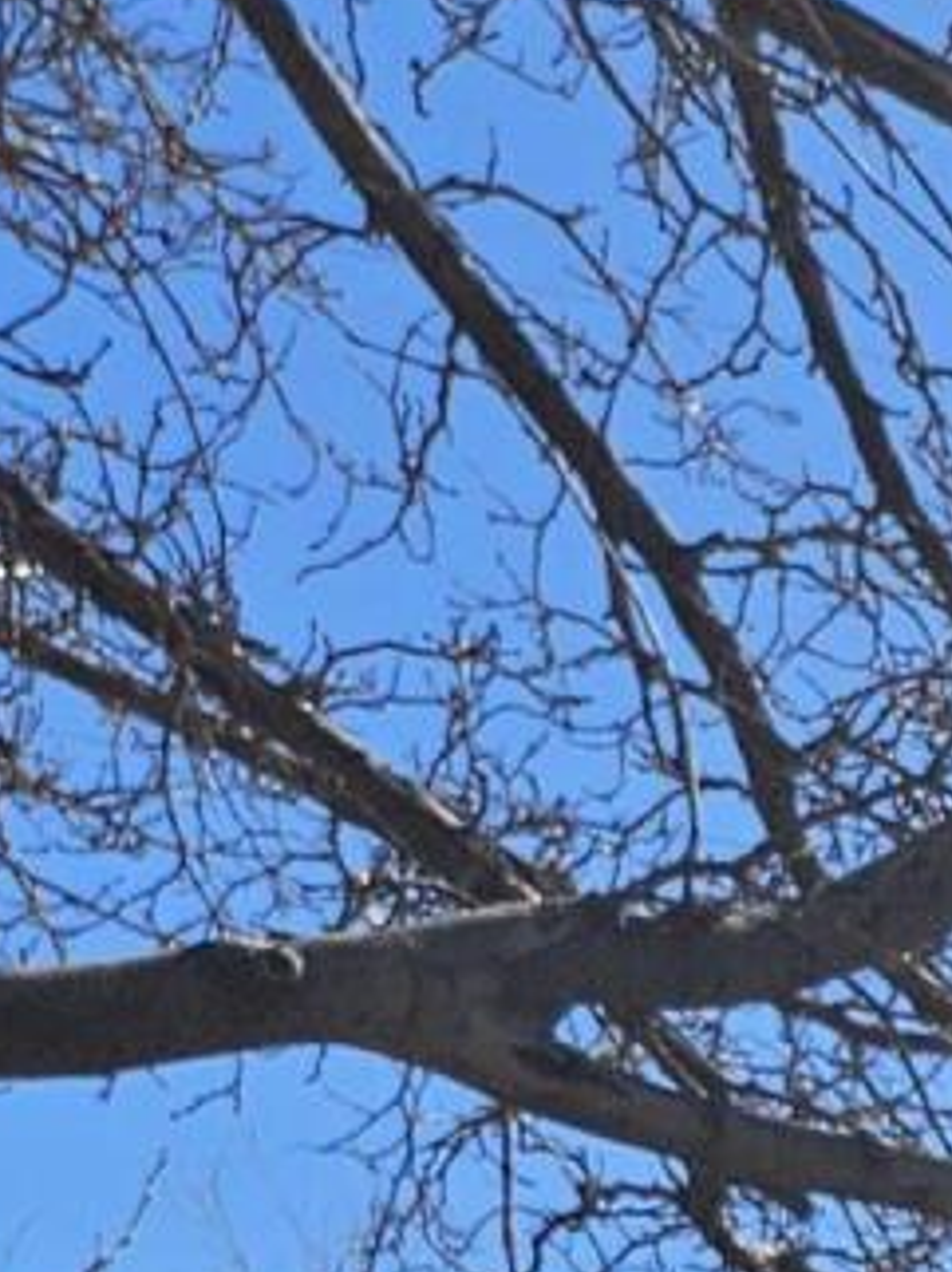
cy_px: 3508
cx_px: 2595
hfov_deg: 8.9
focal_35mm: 143
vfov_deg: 10.7
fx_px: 5251
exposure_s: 1/1994
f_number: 1.8
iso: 25
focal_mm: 5.4
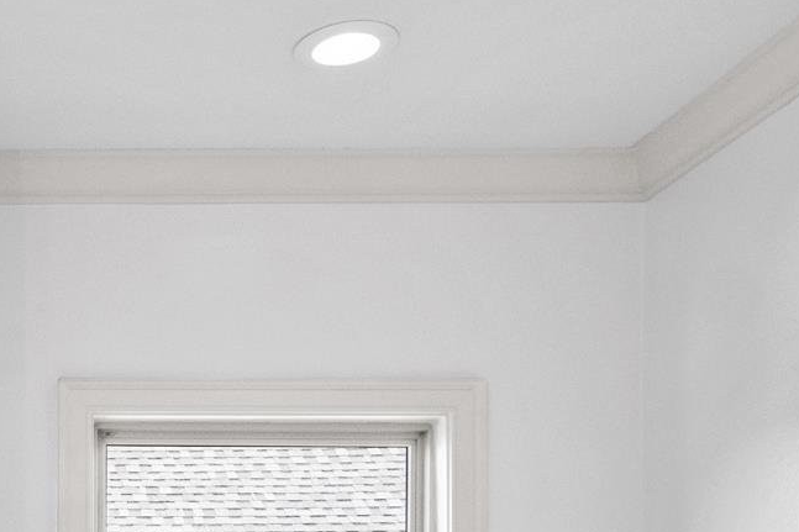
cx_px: -90
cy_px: 718
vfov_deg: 20.9
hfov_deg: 30.6
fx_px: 1287
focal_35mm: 58
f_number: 8
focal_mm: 10
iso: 800
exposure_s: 1/8
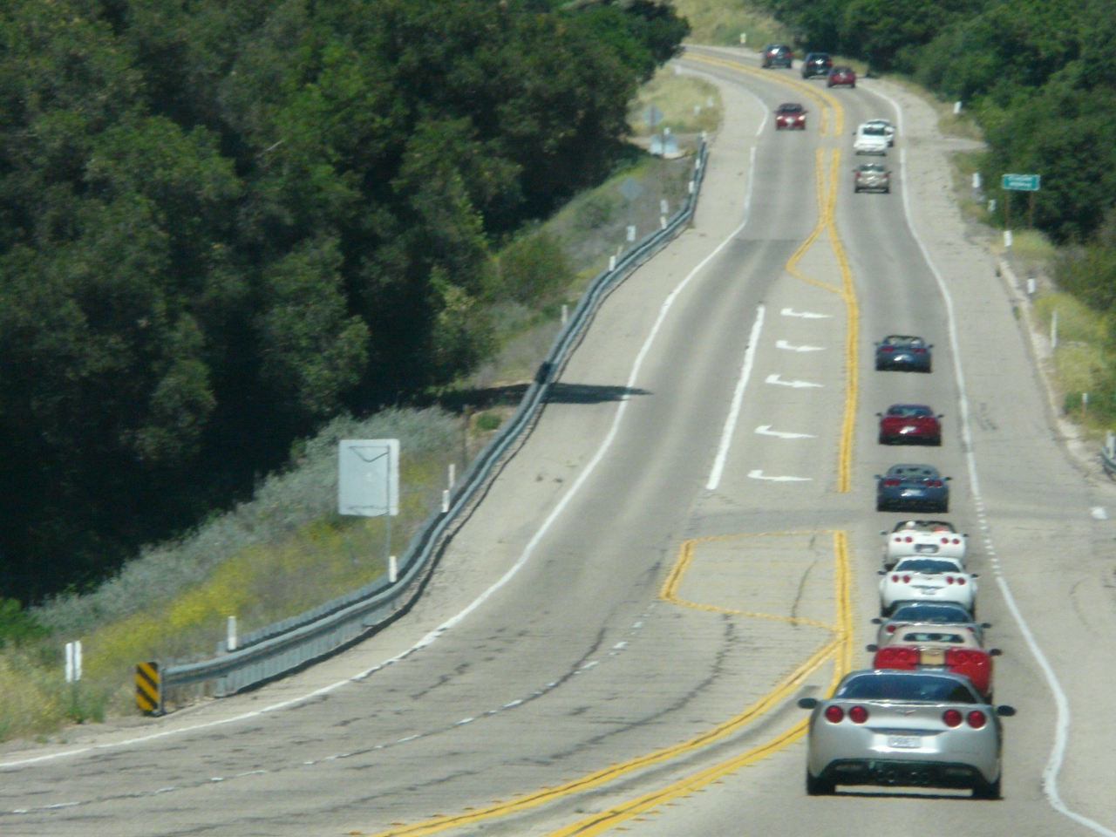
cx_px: 558
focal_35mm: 404
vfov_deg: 3.7
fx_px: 13025
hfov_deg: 4.9
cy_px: 418
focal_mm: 66.3
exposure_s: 1/640
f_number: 8
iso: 400
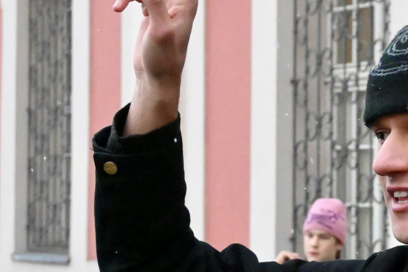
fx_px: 1164
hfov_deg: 19.4
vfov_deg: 13.3
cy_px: 135
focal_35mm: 103
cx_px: 384
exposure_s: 1/500
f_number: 4.8
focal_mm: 30.5
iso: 18000
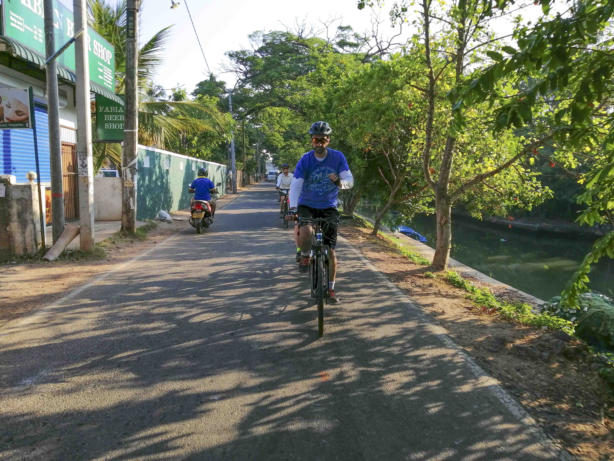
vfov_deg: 53.1
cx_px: 307
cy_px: 230
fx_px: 461
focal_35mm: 26
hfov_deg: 67.3
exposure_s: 1/500
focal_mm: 3.81
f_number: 2.2
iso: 50
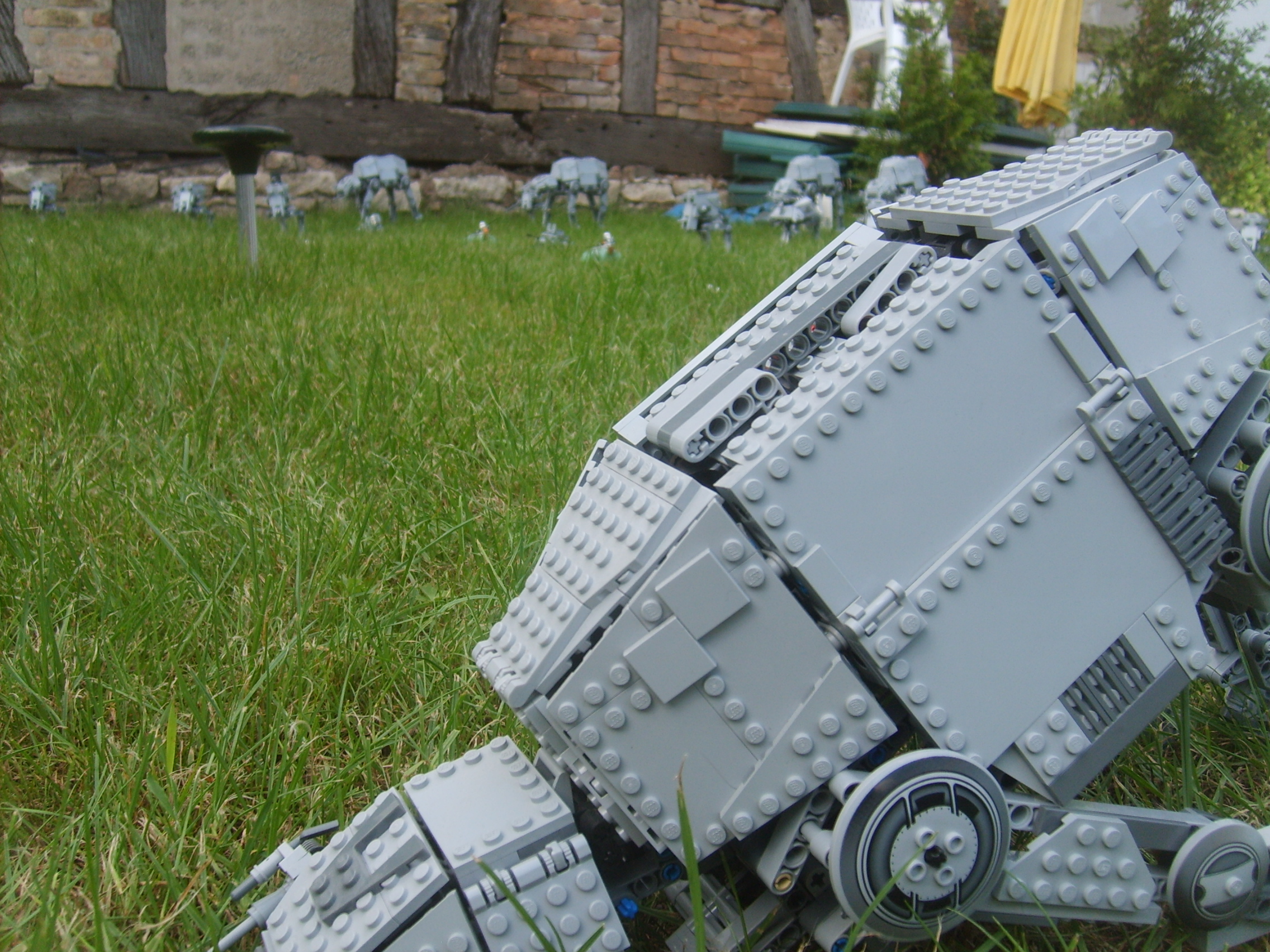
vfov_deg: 40.7
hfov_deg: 52.6
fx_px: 1284
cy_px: 476
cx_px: 635
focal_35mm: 35
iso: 50
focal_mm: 5.8
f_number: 2.8
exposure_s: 1/350
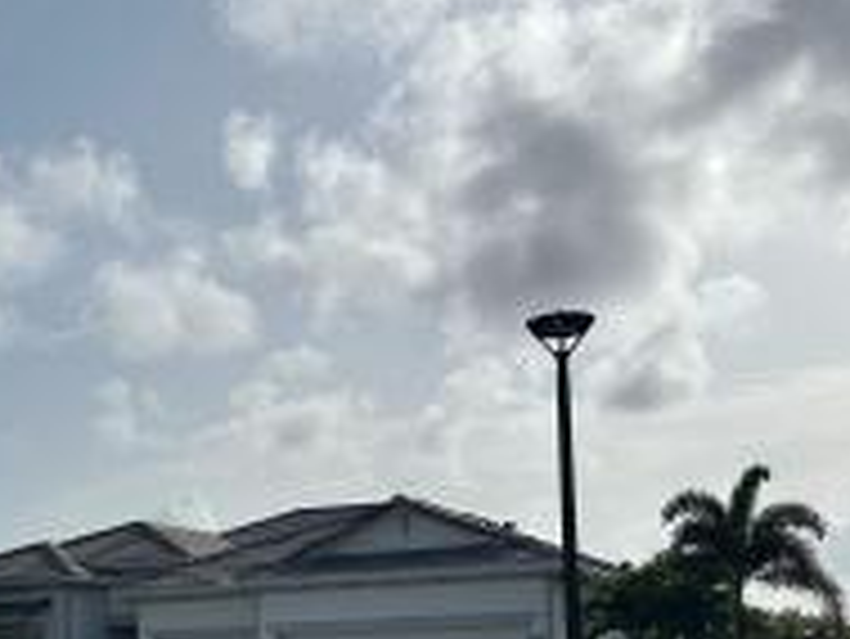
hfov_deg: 34.5
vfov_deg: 25.7
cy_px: 576
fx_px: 1351
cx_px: 265
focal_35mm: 55
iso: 50
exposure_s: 1/14286
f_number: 1.5
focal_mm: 5.7
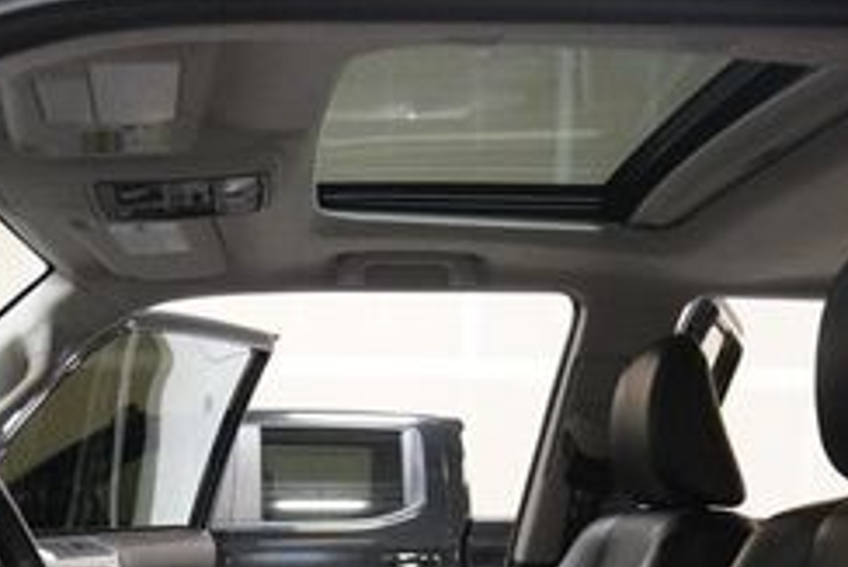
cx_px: 282
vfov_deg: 20.4
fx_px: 1485
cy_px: 649
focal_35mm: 63
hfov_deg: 31.6
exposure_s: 1/125
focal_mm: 16
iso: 6400
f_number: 3.5
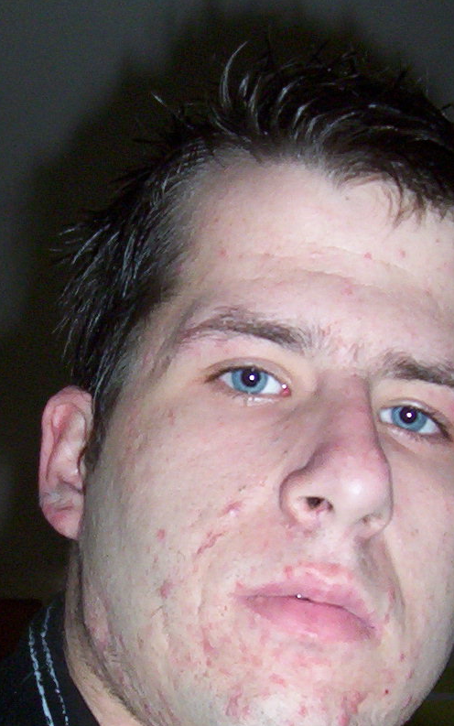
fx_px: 1860
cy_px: 532
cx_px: 232
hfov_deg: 13.9
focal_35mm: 94
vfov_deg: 21.9
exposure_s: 1/60
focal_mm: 5.77
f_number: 2.73
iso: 140
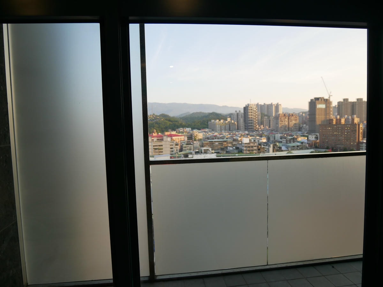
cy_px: 144
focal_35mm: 24
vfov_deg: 56.8
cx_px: 192
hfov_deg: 71.6
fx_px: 266
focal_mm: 12
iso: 200
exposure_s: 1/125
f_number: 3.5
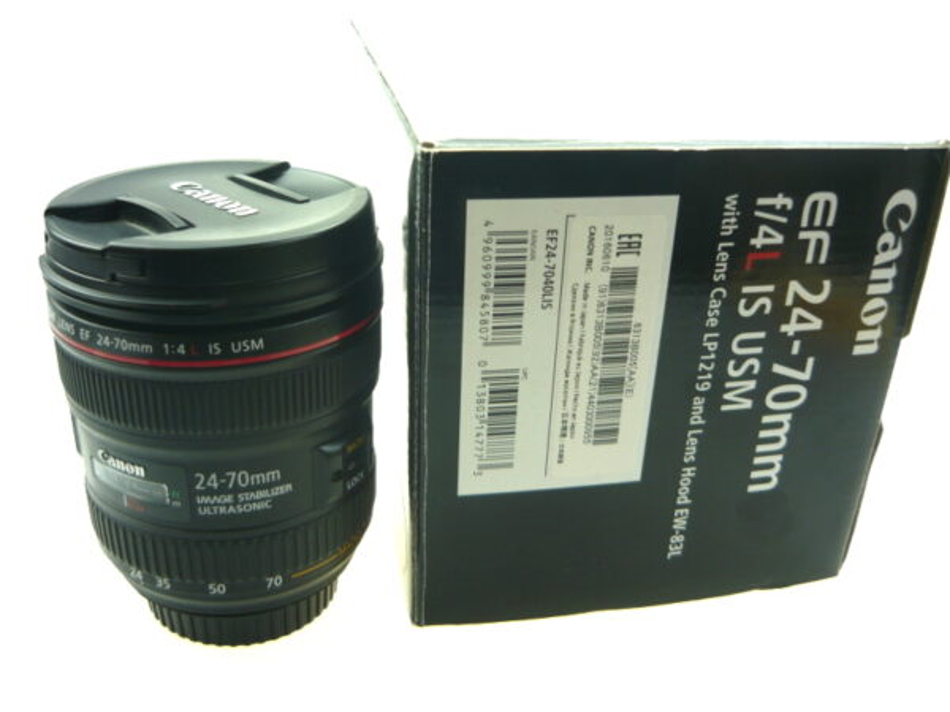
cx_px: 475
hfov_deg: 55.4
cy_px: 356
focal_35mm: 33
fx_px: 906
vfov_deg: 42.9
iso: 100
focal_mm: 5.5
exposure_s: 1/60
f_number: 2.8
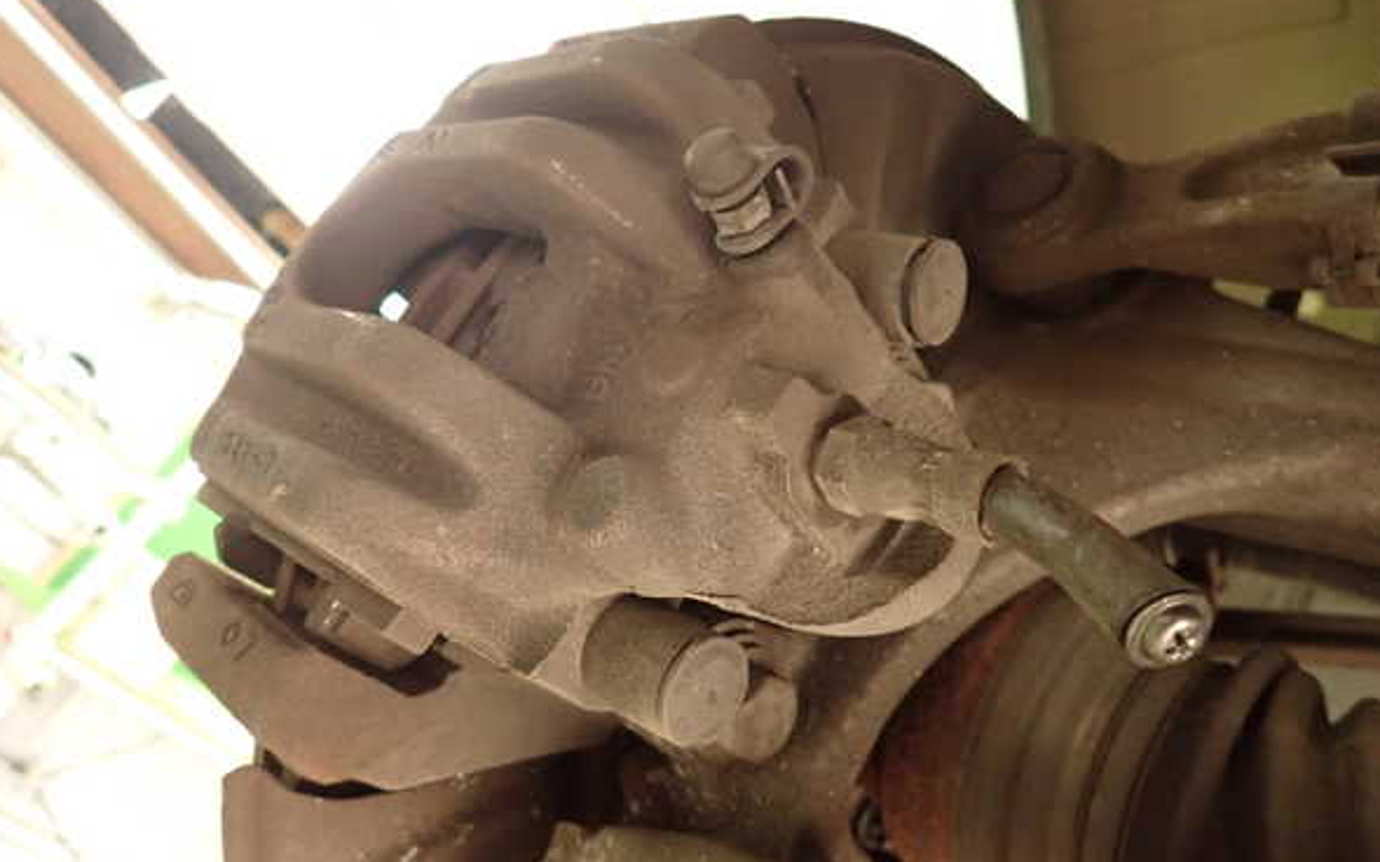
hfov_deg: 68.4
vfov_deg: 46.0
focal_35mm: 27
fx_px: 1015
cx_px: 689
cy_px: 438
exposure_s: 1/20
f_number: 2
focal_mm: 4.5
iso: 800
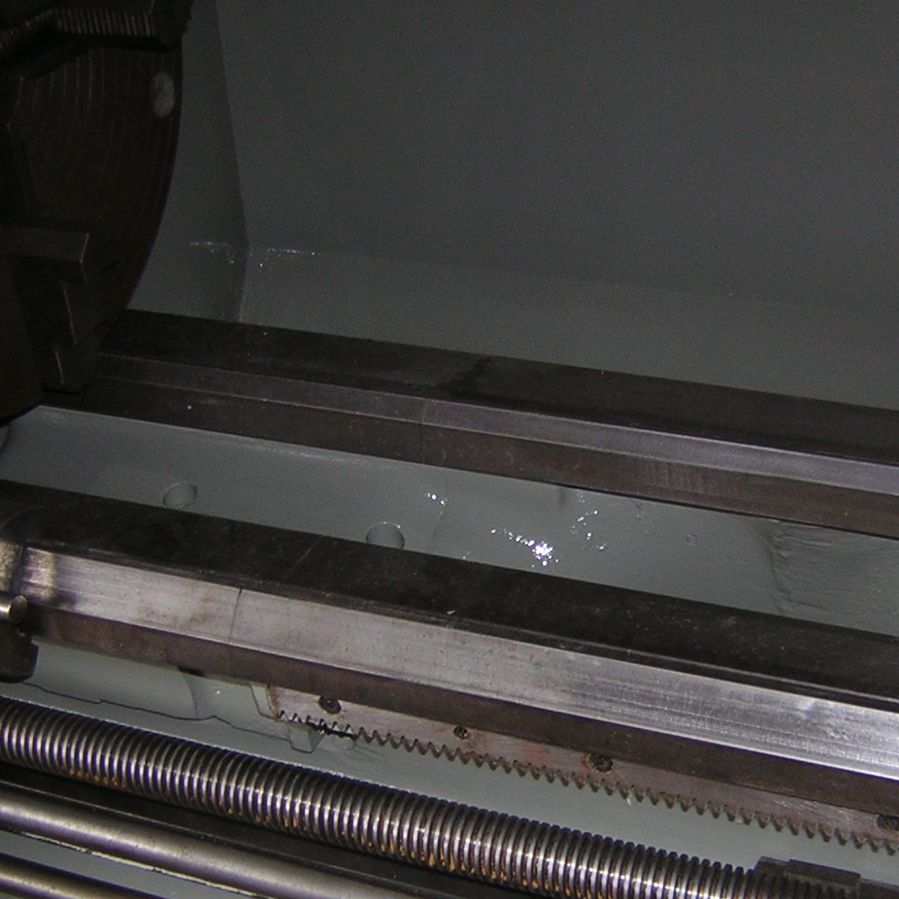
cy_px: 582
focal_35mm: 55
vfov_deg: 30.9
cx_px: 616
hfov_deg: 30.8
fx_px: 1616
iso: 50
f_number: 2.6
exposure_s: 1/60.1
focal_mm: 4.7
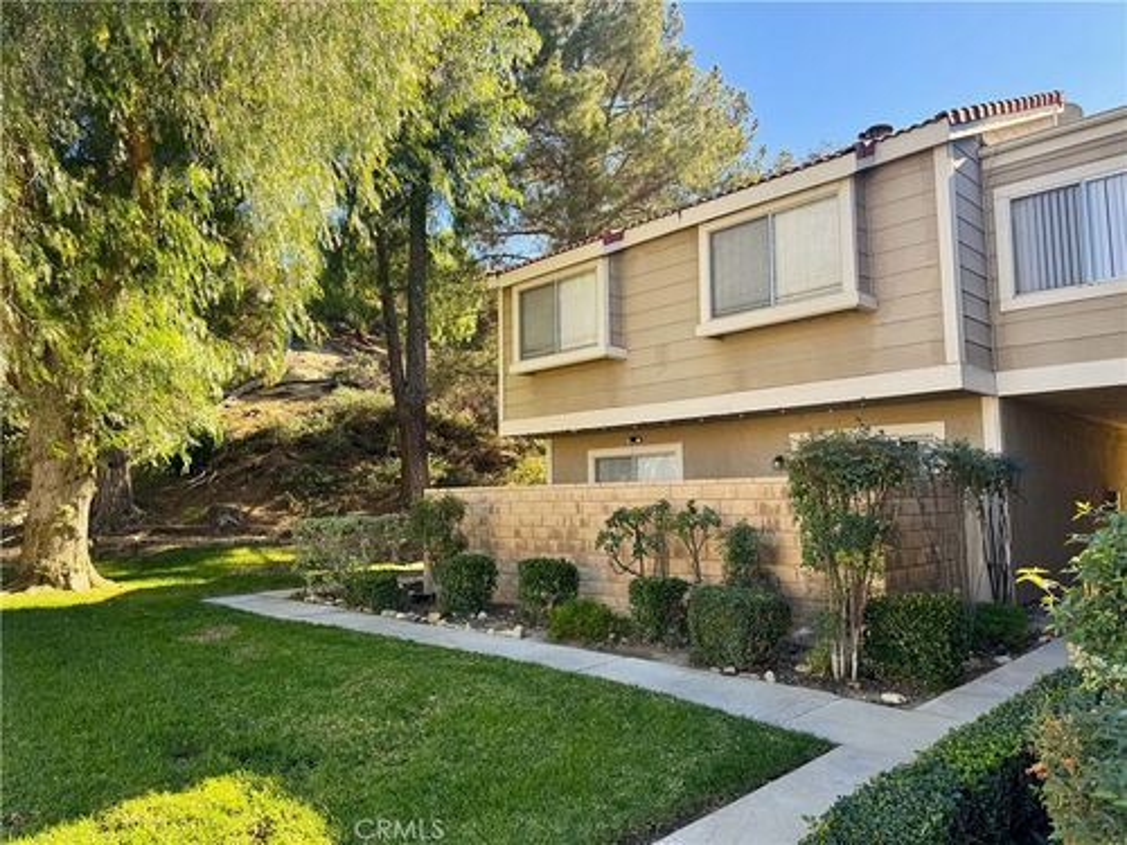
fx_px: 781
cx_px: 564
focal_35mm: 24
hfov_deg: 71.6
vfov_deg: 56.8
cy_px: 422
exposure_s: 1/707
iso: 80
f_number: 1.78
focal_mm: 6.76
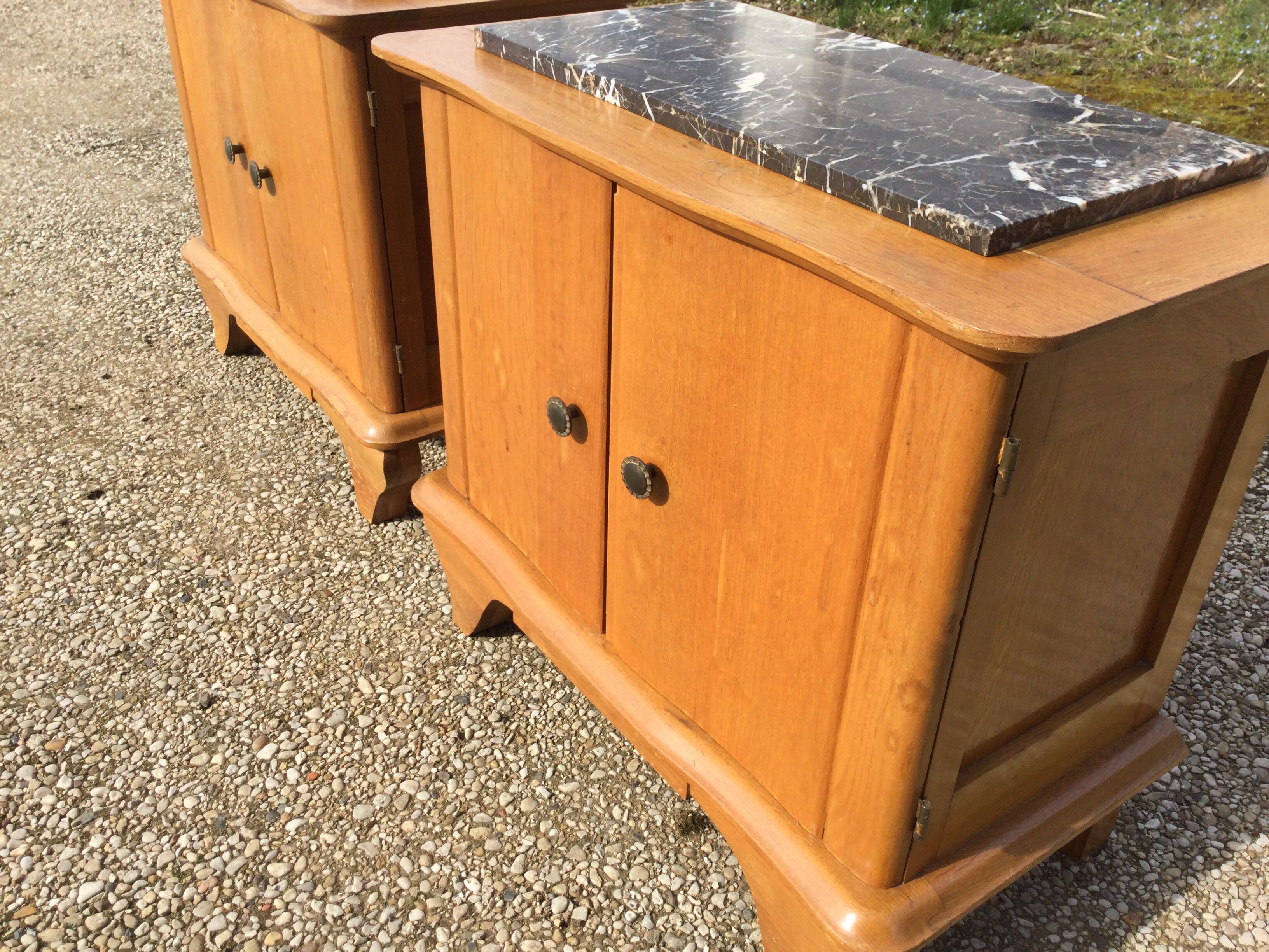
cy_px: 476
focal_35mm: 31
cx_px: 634
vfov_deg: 45.4
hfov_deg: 58.4
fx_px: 1136
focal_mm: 3.3
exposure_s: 1/823
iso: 25
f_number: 2.4
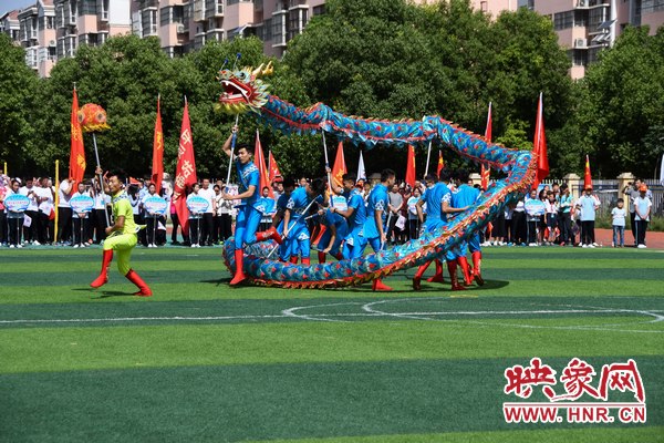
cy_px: 222
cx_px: 332
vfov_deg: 14.7
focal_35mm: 93
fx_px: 1715
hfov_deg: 21.9
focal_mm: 62
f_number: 4.8
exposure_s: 1/2000
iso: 250
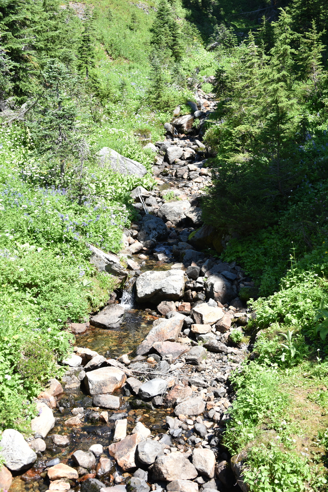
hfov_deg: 28.1
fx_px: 656
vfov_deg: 41.1
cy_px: 246
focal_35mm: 48
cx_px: 164
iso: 100
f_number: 6.3
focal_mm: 48
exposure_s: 1/160
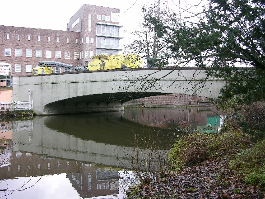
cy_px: 100
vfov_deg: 40.7
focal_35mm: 35
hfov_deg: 52.6
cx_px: 132
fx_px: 268
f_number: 3.2
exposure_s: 1/23.8
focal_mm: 8.9
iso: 50
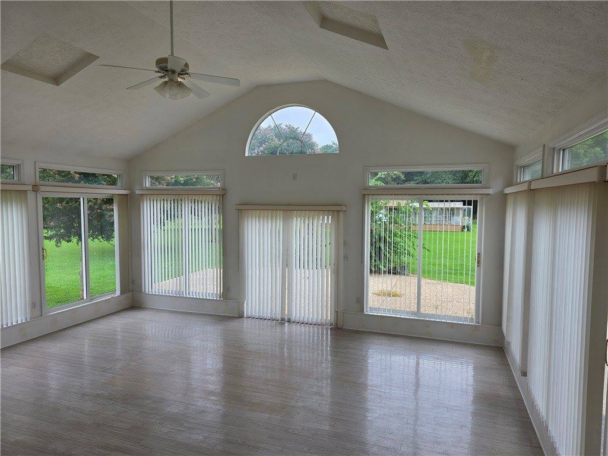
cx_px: 304
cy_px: 228
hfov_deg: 73.9
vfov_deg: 58.9
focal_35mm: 23
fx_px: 404
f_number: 1.7
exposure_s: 1/180
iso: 64
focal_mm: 6.3
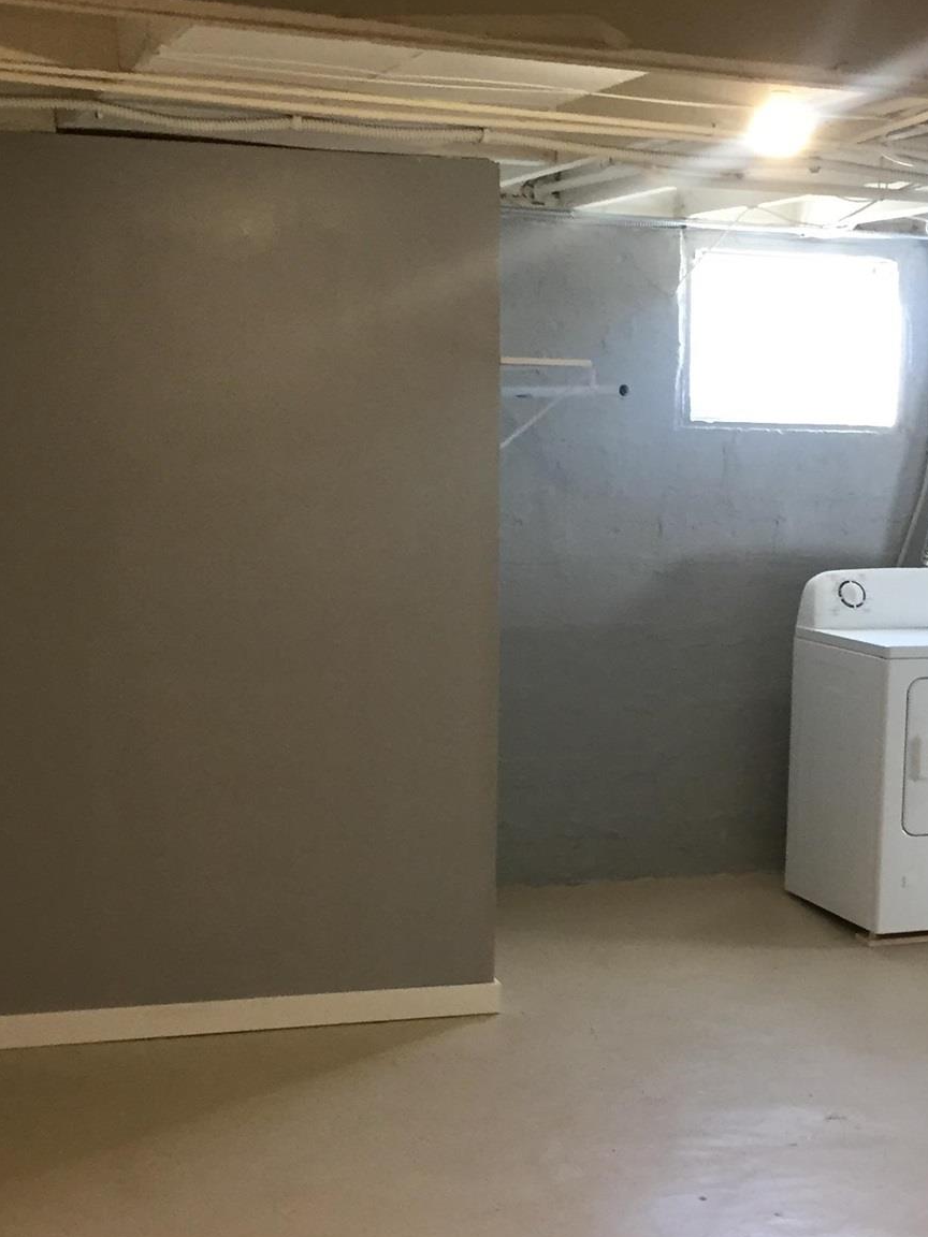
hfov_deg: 24.9
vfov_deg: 33.0
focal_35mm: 58
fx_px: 2073
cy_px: 821
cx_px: 702
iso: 125
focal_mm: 4.15
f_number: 2.2
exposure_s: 1/30
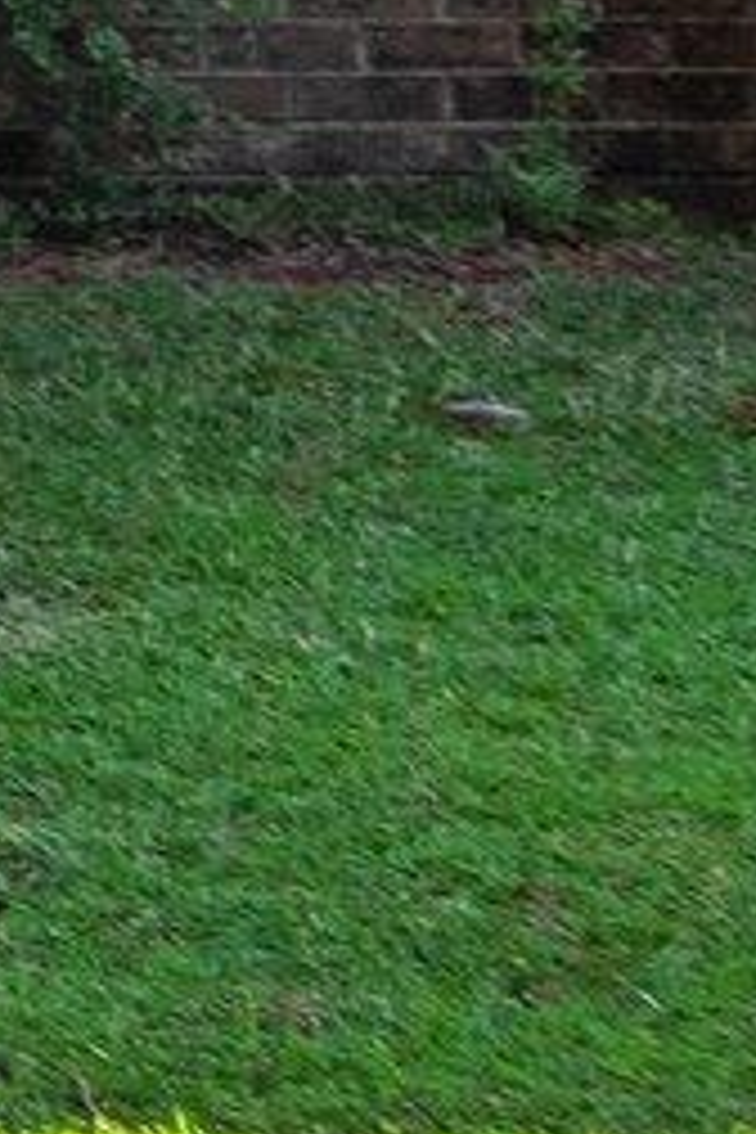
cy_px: -1098
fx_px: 7465
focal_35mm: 237
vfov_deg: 8.3
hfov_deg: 4.7
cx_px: -3159
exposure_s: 1/200
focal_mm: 14
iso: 200
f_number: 6.3
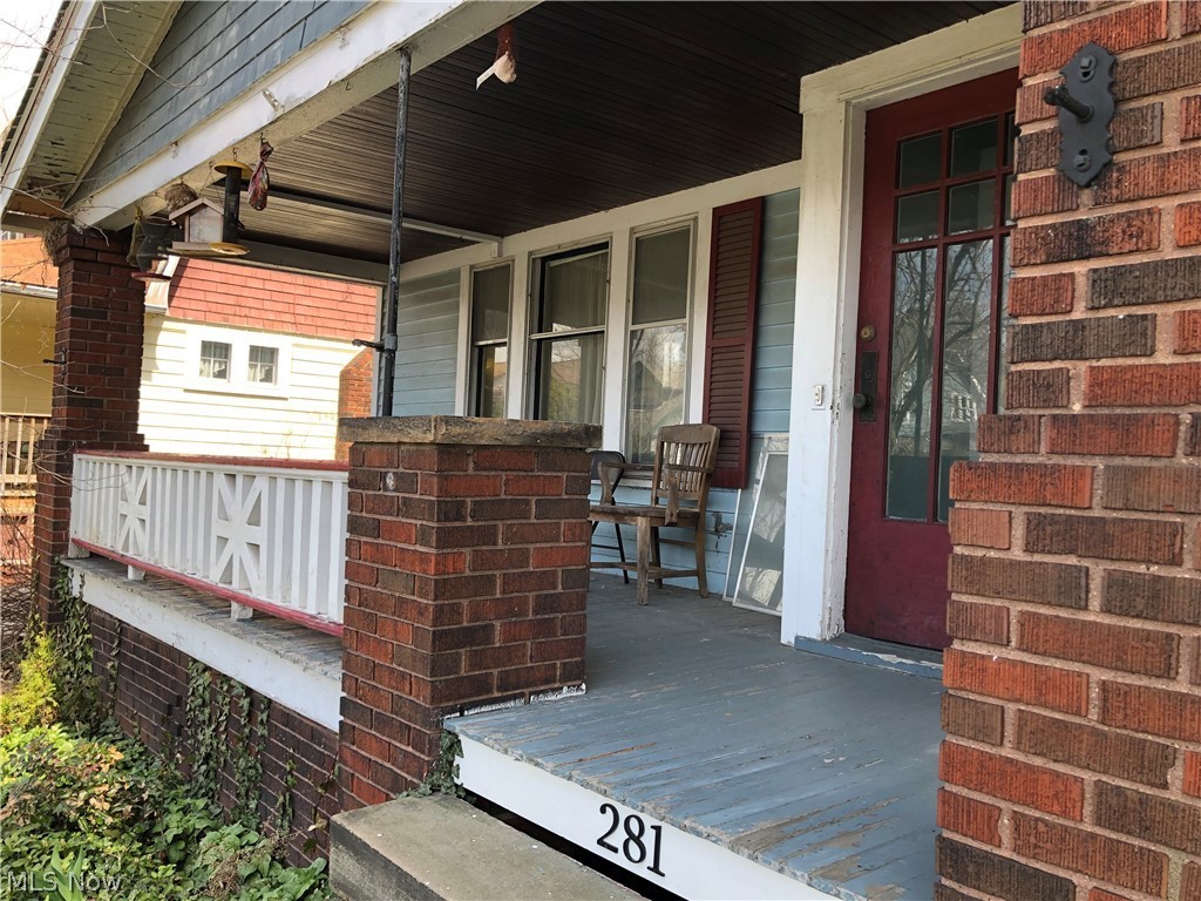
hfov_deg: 63.4
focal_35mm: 28
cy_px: 450
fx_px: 971
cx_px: 600
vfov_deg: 49.7
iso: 20
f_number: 1.8
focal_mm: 3.99
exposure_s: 1/247
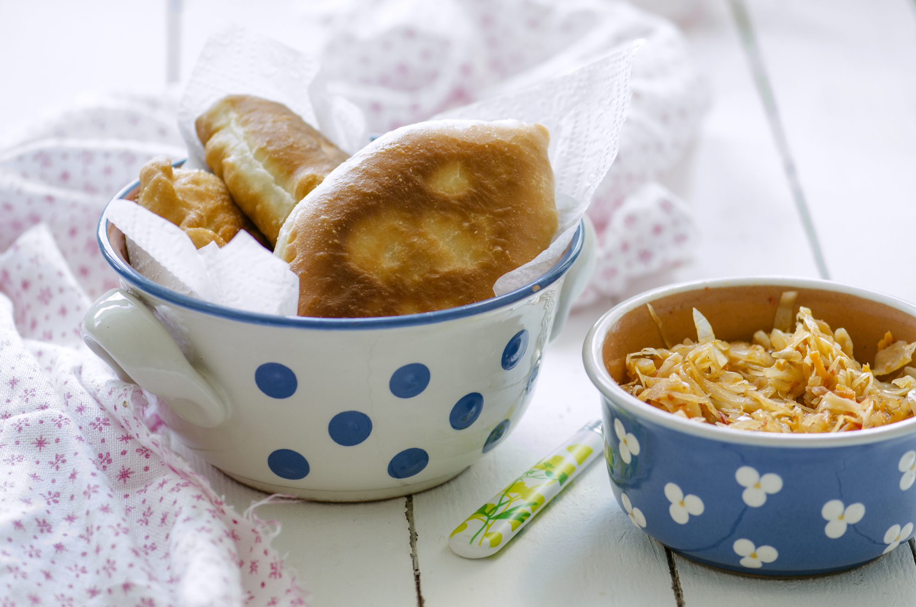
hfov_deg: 13.1
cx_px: 458
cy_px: 304
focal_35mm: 158
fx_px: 3999
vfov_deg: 8.7
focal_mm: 105
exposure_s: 1/13
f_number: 3.5
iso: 200
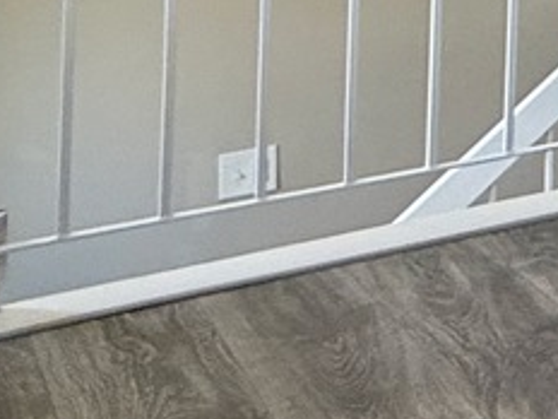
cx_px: 1431
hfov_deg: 13.7
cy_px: -210
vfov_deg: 15.6
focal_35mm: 87
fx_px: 1402
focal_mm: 2.22
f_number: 2.2
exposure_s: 1/99
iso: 160
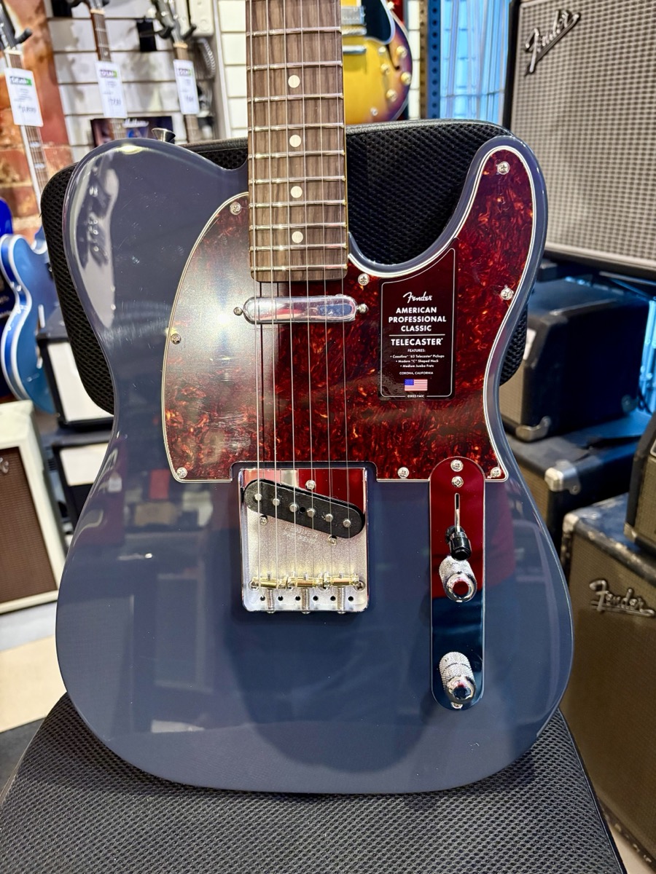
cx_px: 328
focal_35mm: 26
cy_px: 437
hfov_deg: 53.1
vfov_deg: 67.3
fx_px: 657
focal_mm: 5.96
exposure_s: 1/40
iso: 640
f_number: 1.6
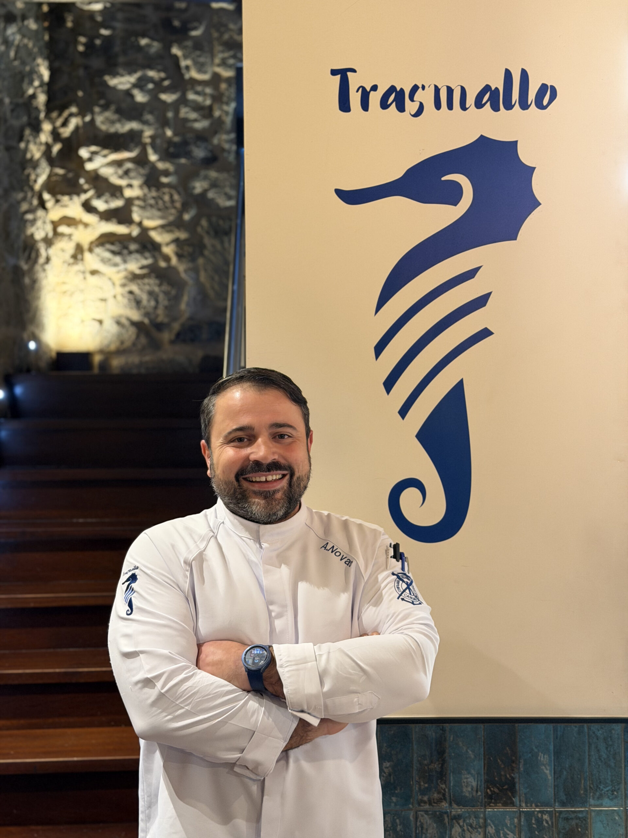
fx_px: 1161
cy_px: 419
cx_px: 314
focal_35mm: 48
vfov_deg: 39.7
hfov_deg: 30.3
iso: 320
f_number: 1.78
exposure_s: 1/33
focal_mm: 6.76
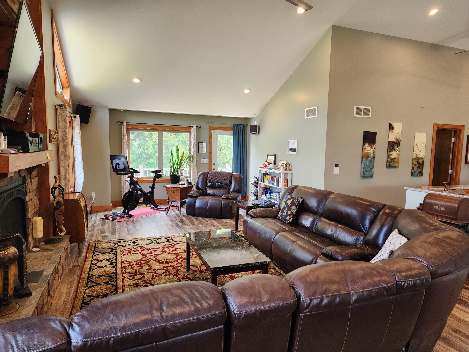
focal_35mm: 23
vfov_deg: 58.9
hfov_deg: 73.9
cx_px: 234
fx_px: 312
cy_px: 176
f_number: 1.8
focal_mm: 6.4
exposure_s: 1/120
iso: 200
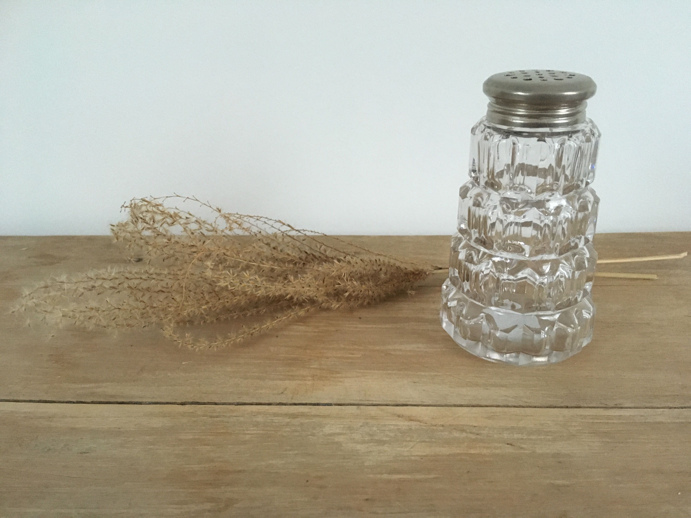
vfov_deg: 48.2
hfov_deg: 61.7
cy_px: 259
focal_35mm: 29
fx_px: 579
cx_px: 346
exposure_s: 1/17
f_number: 2.2
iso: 250
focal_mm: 4.15
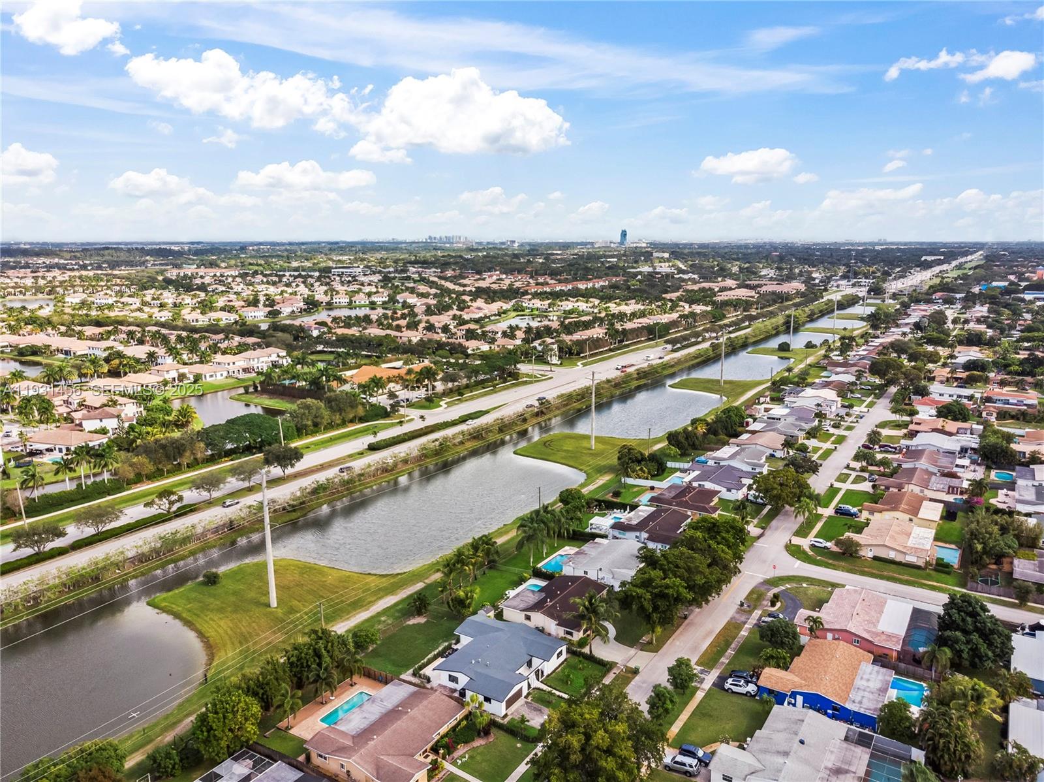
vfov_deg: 56.8
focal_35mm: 24
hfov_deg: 71.6
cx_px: 522
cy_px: 391
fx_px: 723
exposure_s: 1/500
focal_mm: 4.5
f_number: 2.8
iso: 100
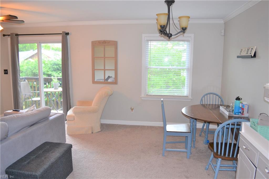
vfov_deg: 47.9
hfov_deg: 67.4
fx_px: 202
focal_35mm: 27
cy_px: 90
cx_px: 134
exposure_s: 1/60
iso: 640
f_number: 3.5
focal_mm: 18
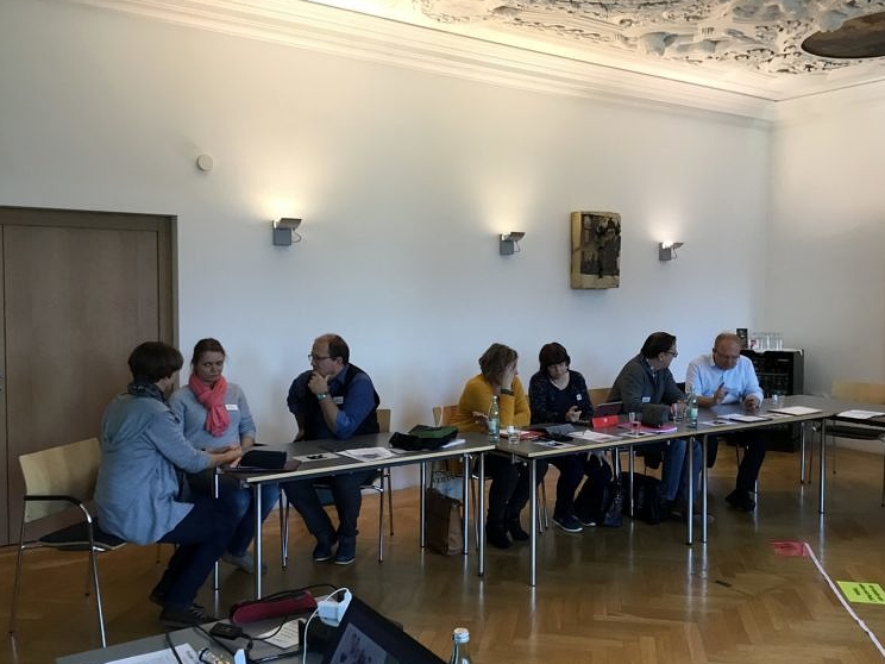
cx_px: 451
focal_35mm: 32
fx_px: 818
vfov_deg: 44.2
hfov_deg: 56.8
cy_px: 327
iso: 80
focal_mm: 3.3
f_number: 2.4
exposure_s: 1/33
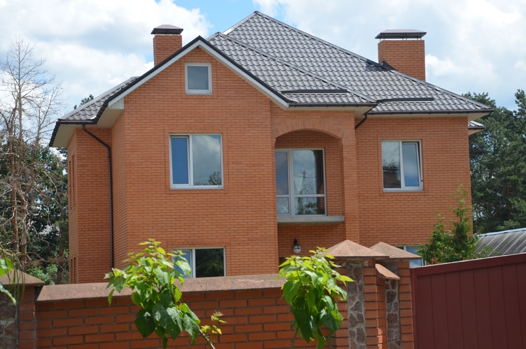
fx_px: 1268
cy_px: 174
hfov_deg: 23.4
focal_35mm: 87
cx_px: 263
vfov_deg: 15.6
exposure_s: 1/250
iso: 100
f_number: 8
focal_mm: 58
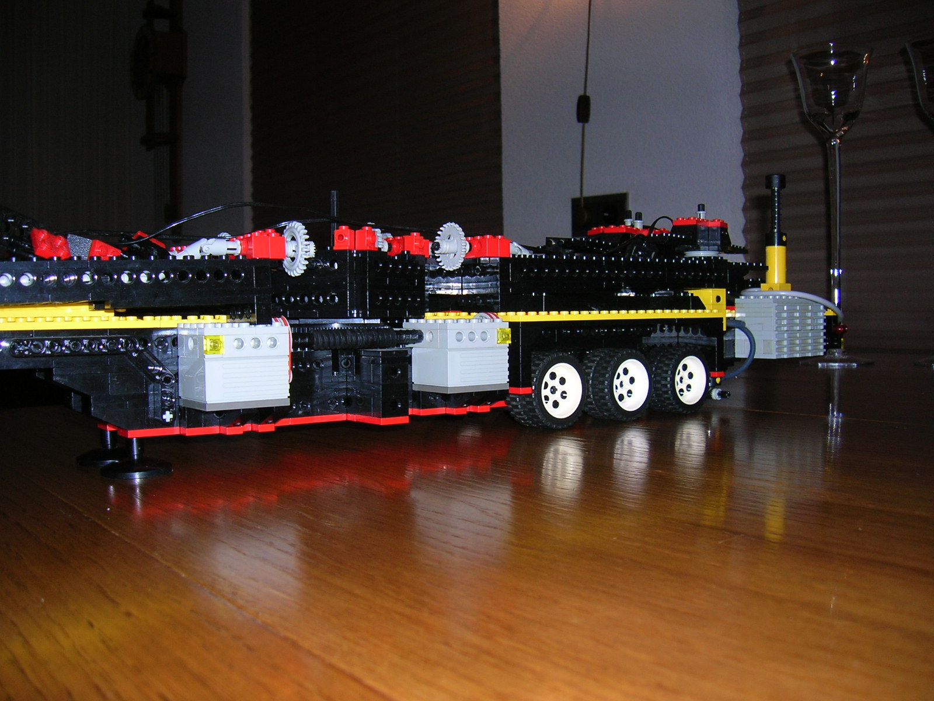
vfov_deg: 41.8
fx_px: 917
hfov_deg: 54.0
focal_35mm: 34
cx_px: 467
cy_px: 350
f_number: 2.9
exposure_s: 1/60.1
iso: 50
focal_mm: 5.7
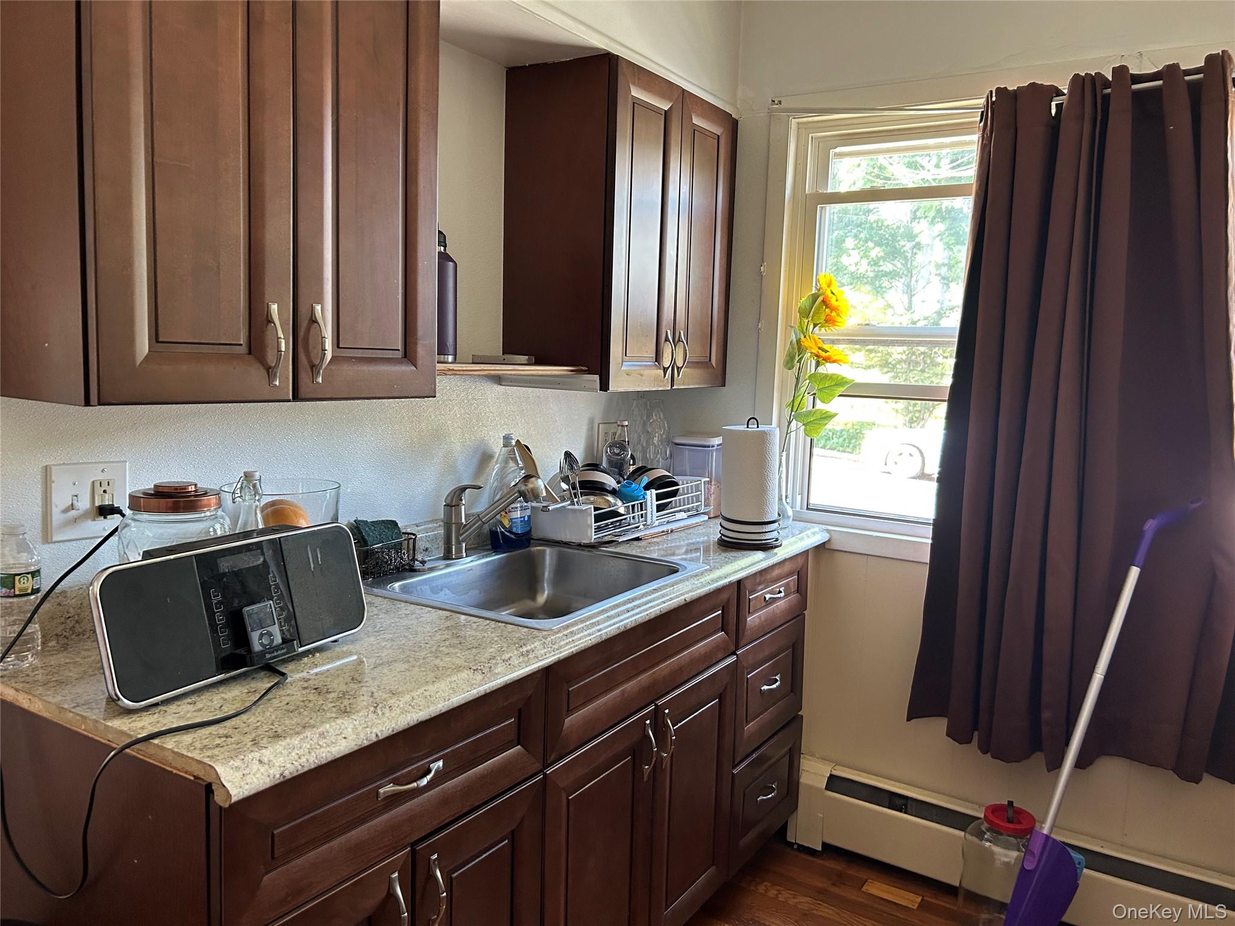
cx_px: 618
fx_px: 928
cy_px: 463
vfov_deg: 53.1
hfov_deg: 67.3
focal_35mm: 26
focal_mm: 5.7
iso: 200
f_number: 1.5
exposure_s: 1/60
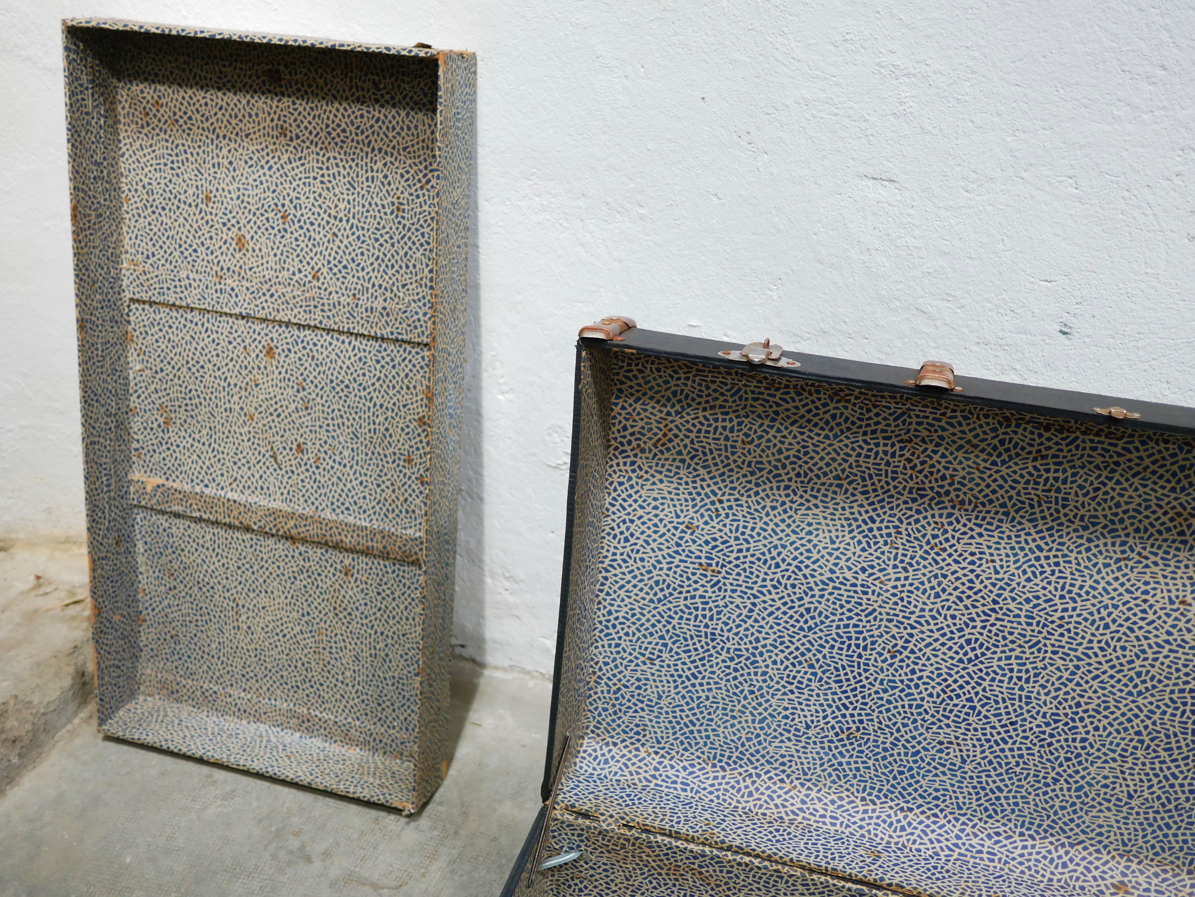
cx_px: 598
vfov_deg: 36.0
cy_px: 448
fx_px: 1381
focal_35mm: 40
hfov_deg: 46.8
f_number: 1.7
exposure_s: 1/60
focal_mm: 20
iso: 500
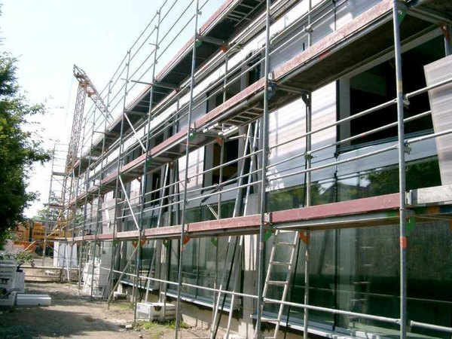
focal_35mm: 37
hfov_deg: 50.1
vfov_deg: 38.7
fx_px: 483
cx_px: 226
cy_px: 170
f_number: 5
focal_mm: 7.6
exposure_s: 1/500
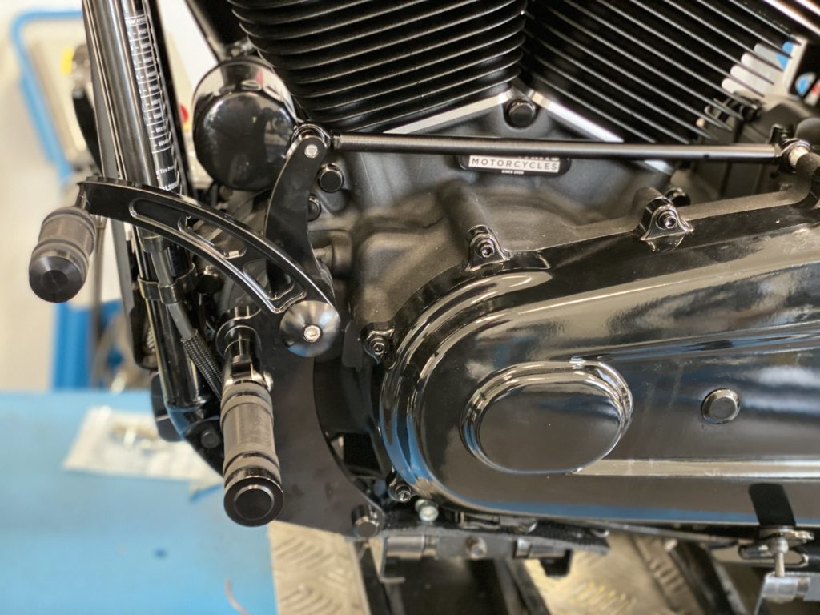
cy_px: 308
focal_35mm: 52
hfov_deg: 36.8
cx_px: 410
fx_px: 1232
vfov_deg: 28.0
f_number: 2
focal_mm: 6
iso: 320
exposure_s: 1/25
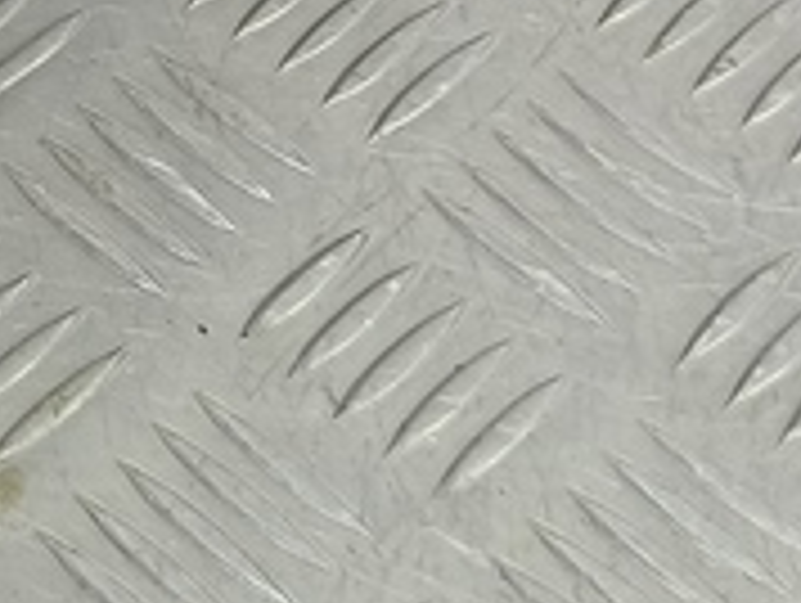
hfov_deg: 11.5
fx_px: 3591
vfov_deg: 8.5
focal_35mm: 155
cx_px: -770
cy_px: -999
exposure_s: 1/50
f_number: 1.6
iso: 90
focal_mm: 4.11
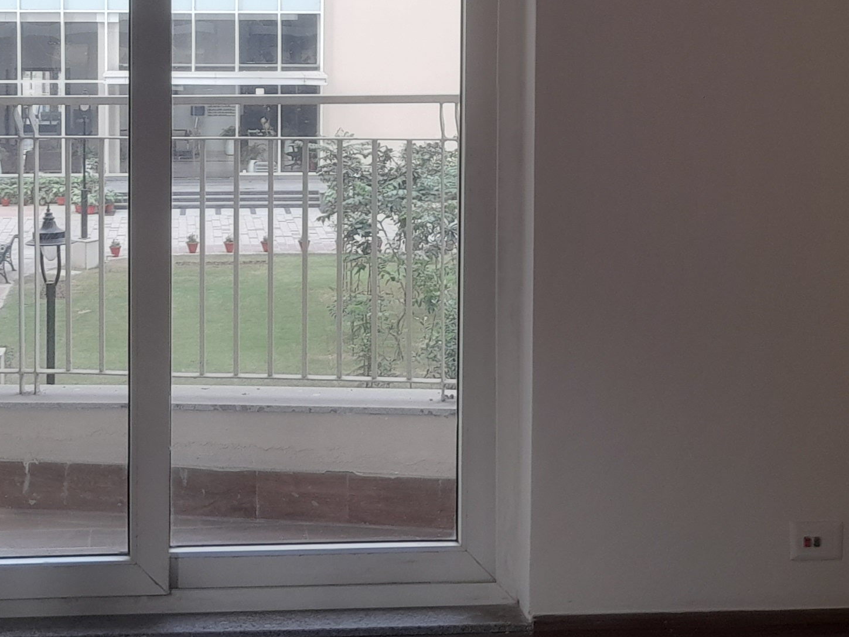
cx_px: 333
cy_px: 97
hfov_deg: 28.1
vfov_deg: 21.0
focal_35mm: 69
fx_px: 1692
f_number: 2
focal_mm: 4.6
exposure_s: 1/50
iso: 20
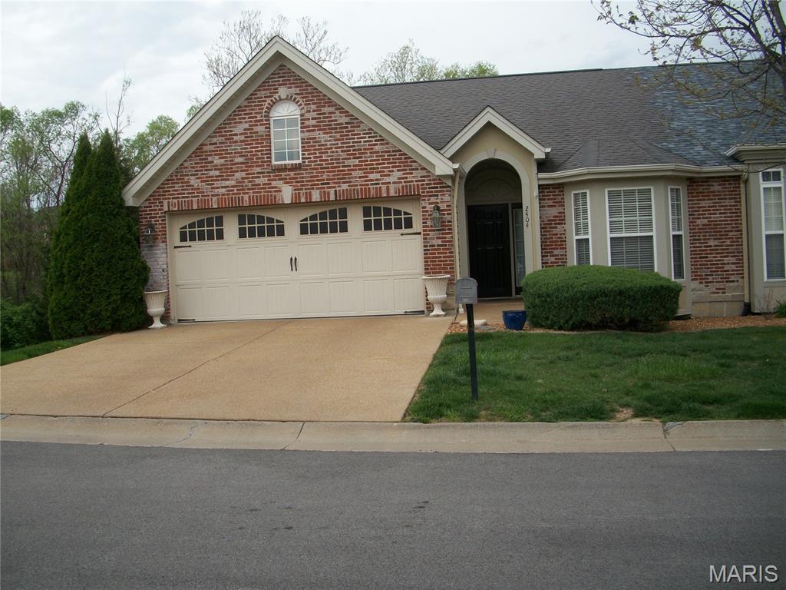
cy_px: 295
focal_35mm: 35
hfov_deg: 52.6
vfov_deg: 40.7
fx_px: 795
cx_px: 393
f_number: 3.1
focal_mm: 6.3
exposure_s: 1/400
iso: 80
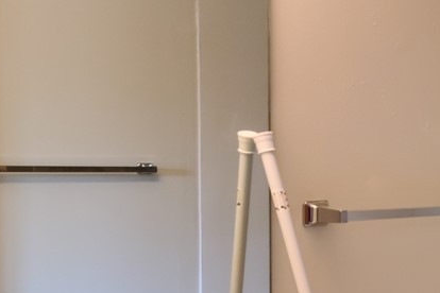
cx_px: 450
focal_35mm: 72
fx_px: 880
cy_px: 255
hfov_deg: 26.4
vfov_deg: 18.7
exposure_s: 1/40
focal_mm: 5.9
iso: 200
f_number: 2
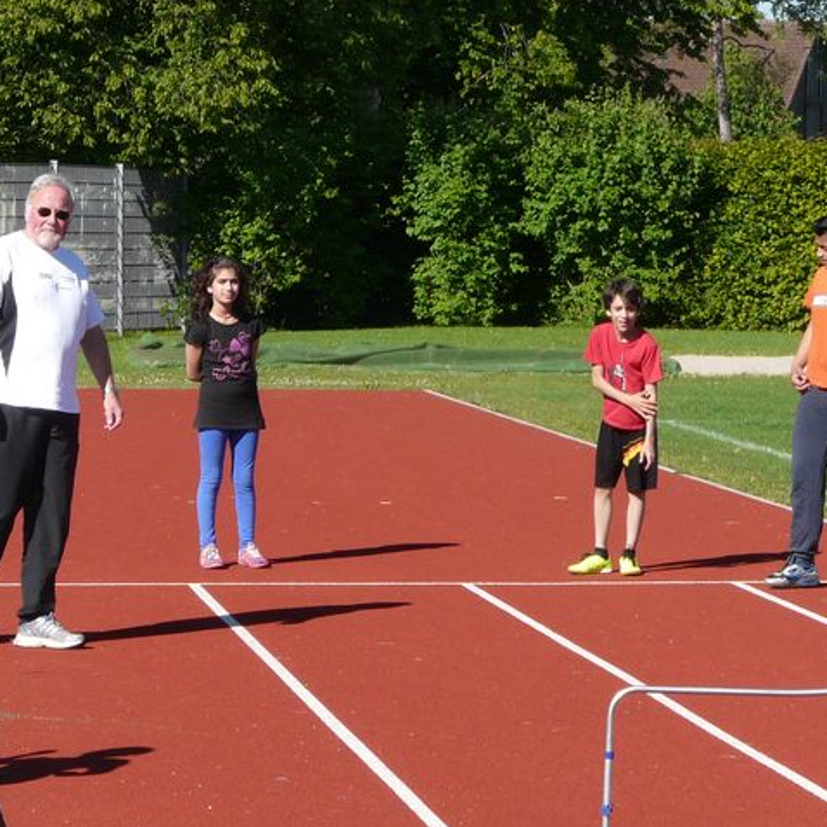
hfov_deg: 10.0
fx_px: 4703
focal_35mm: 174
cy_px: 414
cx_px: 405
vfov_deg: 10.0
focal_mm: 15.1
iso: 100
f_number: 4
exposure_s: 1/640
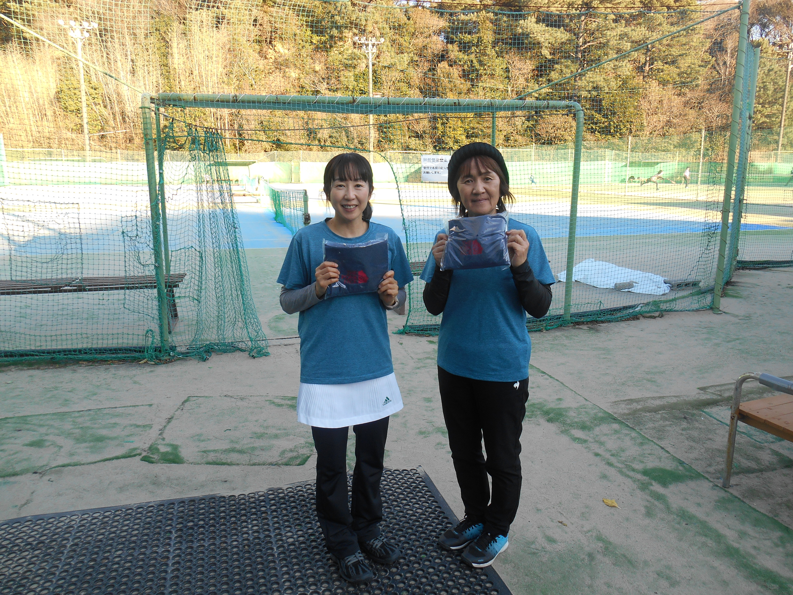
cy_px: 298
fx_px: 596
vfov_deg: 53.1
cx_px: 396
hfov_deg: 67.3
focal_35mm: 26
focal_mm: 4.7
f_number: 3.4
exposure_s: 1/100
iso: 80
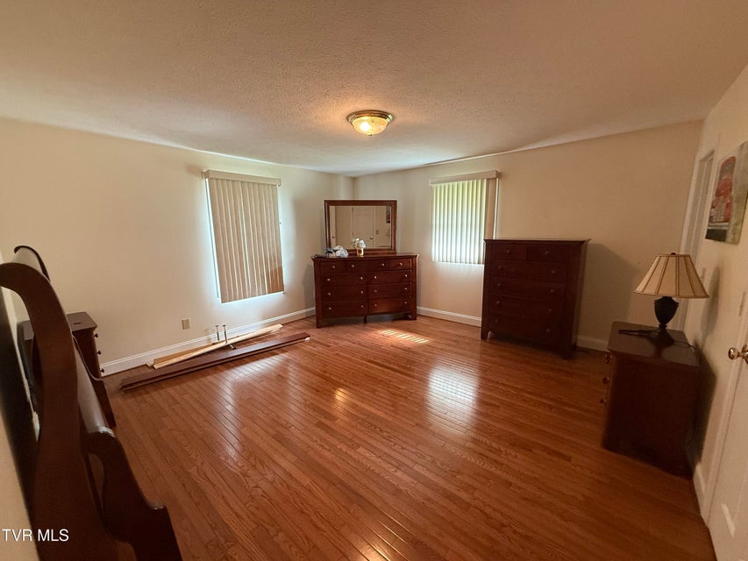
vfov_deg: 85.7
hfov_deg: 102.1
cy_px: 280
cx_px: 374
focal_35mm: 14
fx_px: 303
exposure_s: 1/60
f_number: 2.2
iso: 400
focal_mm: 2.22
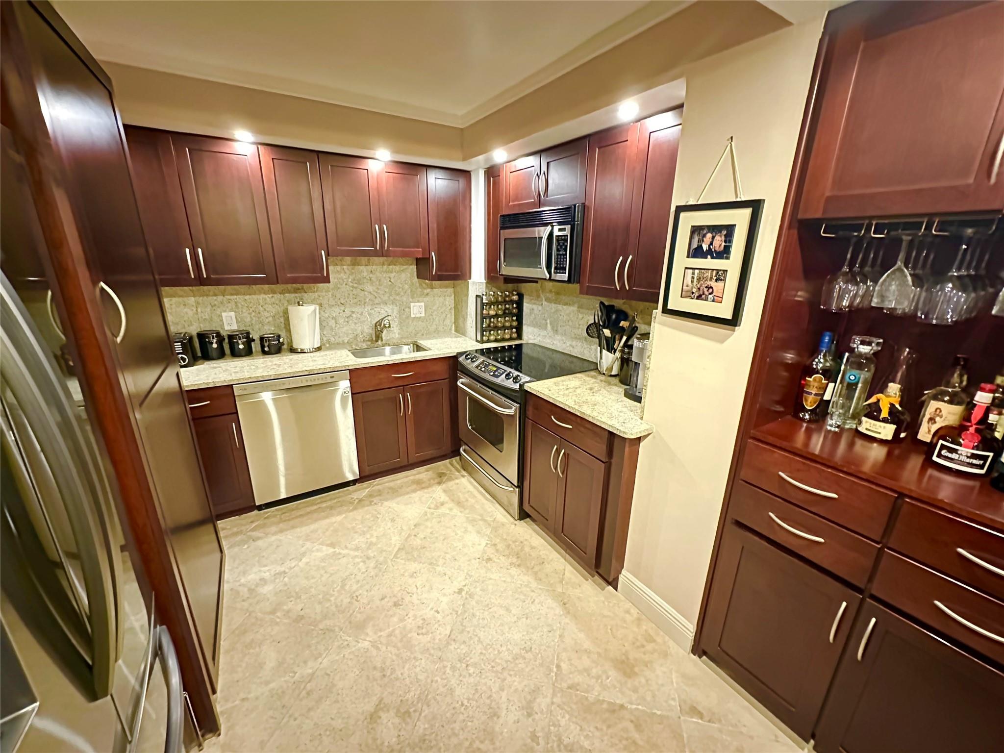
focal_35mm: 14
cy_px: 376
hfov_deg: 102.1
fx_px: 406
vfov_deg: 85.7
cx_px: 502
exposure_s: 1/24
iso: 2000
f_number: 2.2
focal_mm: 2.22
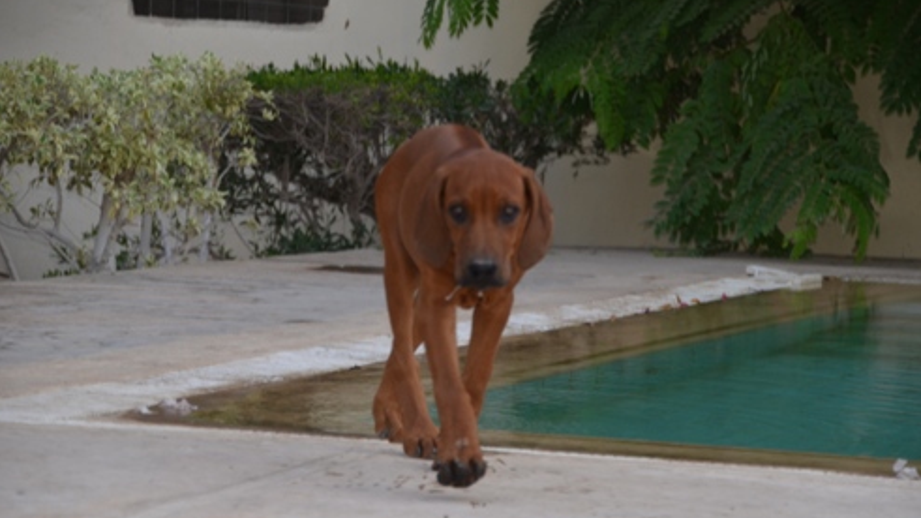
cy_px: 251
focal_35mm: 189
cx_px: 460
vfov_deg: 6.4
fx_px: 4615
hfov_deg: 11.4
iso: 200
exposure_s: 1/125
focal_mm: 120
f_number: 6
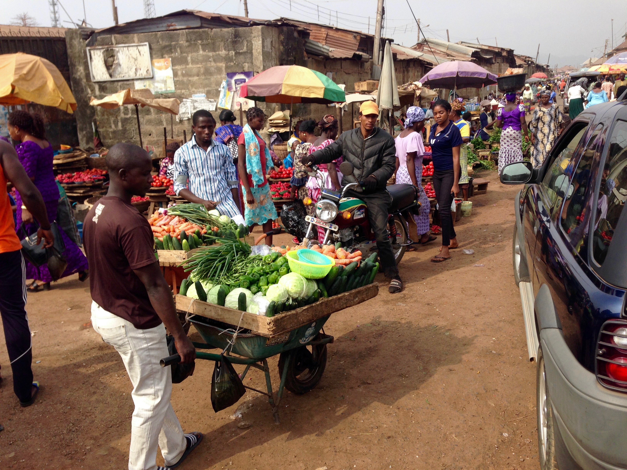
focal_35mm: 33
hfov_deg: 55.4
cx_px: 314
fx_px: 598
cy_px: 235
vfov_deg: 42.9
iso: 50
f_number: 2.4
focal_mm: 4.12
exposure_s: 1/889
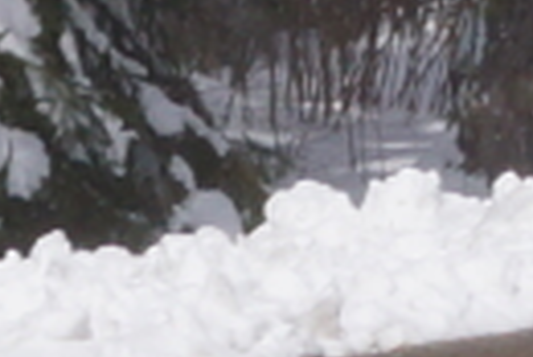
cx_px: 541
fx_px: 6818
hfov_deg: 4.5
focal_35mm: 460
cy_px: -985
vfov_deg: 2.9
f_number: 11
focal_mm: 40
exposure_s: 1/125
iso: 100
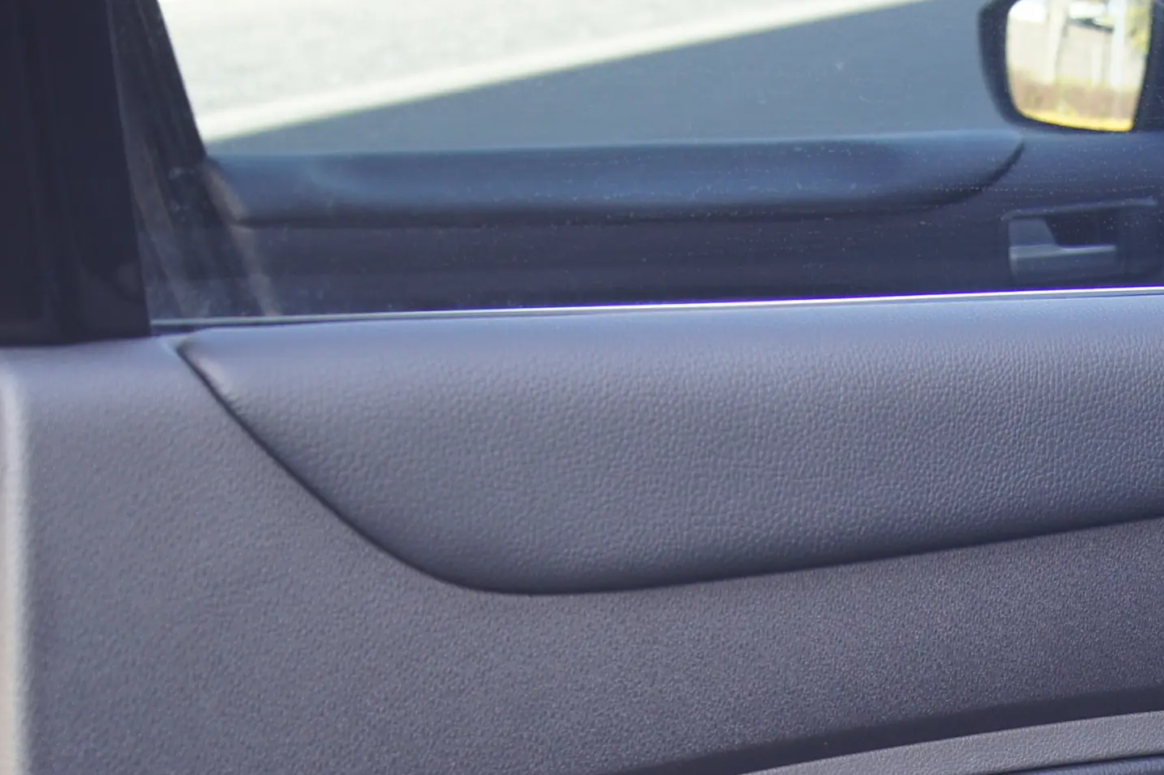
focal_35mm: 72
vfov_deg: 17.9
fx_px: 2327
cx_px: 1132
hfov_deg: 26.7
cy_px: 940
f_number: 3.5
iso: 160
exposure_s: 1/30
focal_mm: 18
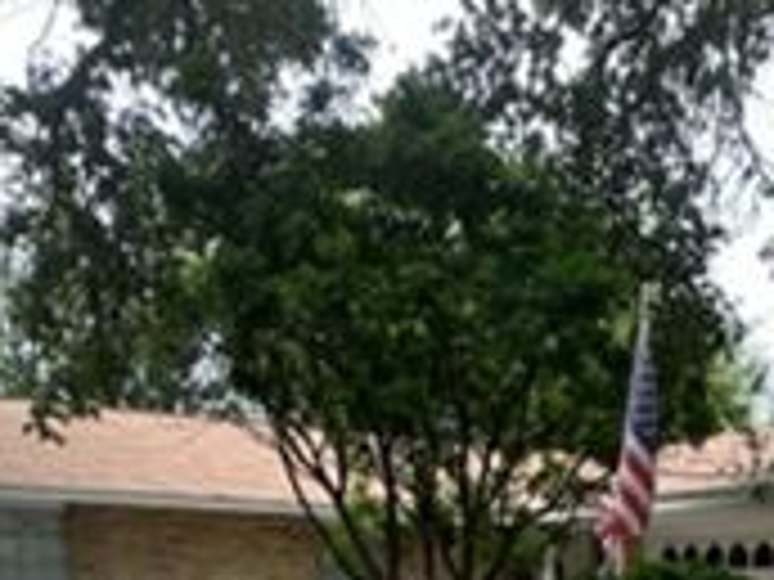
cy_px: 827
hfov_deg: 34.6
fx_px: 1163
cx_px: 706
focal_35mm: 52
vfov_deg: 23.4
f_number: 2.2
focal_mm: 2.22
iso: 40
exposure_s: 1/273
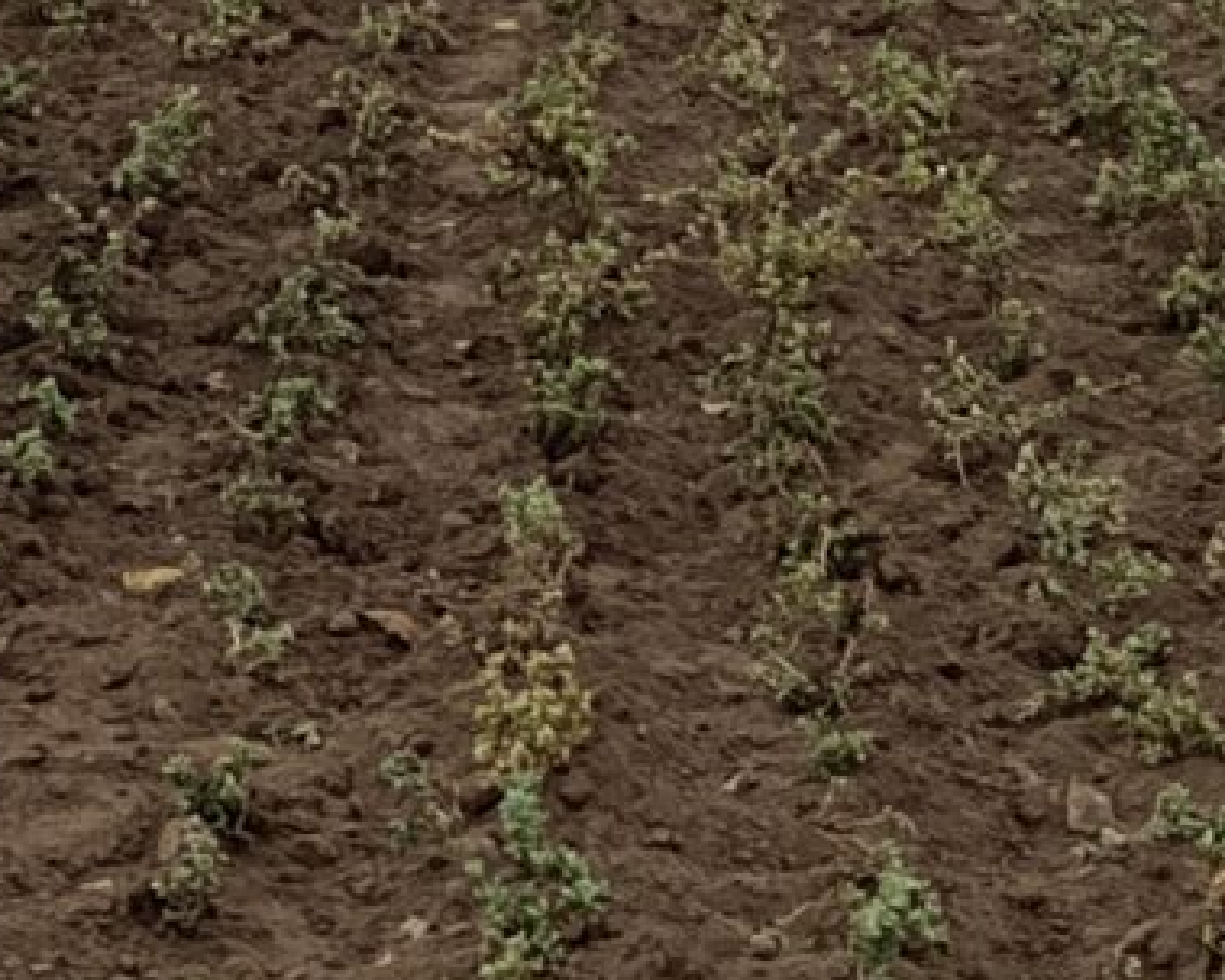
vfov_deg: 9.5
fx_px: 5509
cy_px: -941
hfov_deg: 12.6
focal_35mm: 152
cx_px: 262
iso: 50
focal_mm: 6.14
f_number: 1.6
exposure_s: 1/236
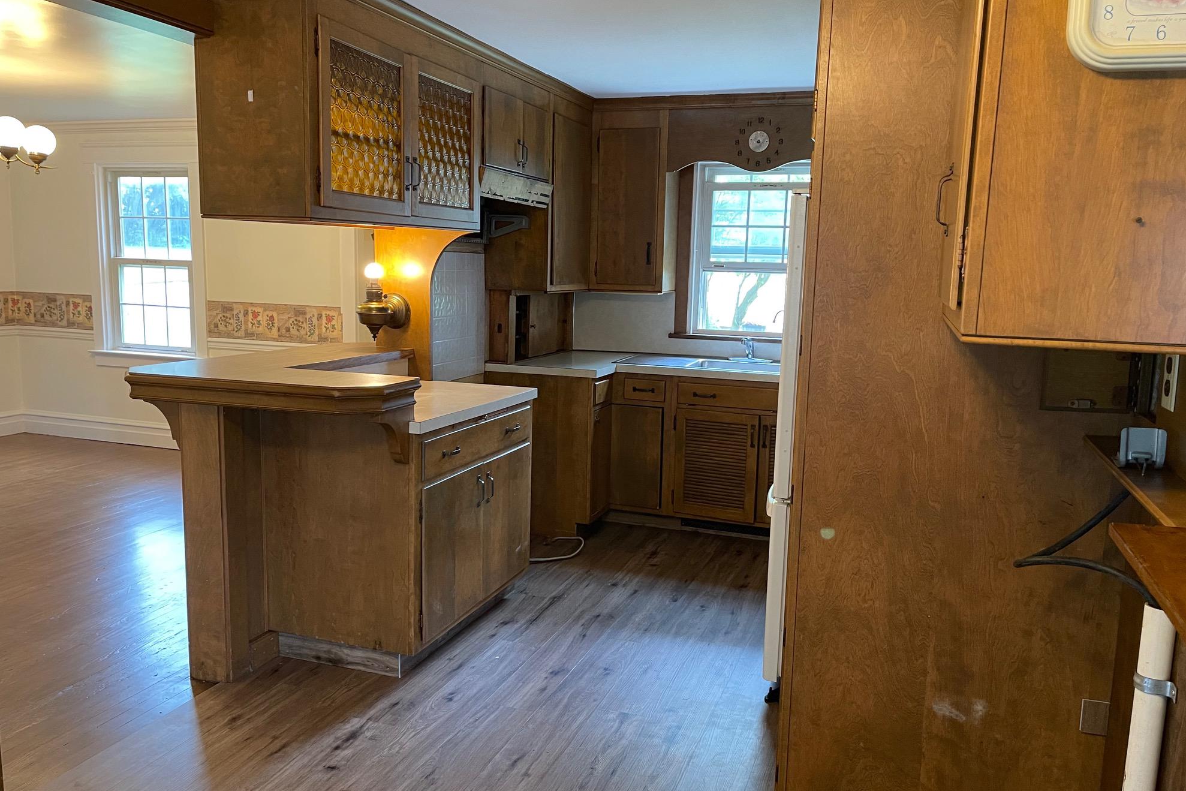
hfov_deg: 65.5
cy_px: 393
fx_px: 922
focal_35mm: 28
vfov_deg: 46.4
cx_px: 595
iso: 250
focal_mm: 5.1
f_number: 1.6
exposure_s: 1/60
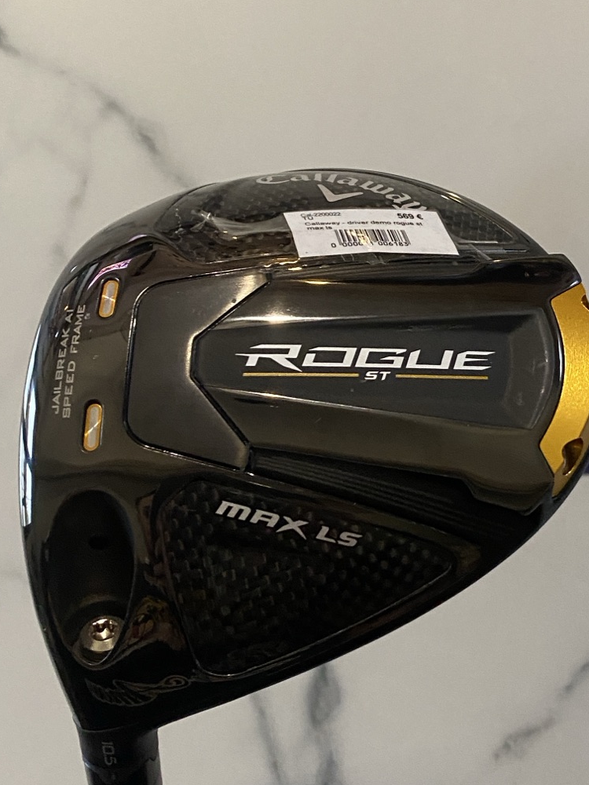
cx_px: 490
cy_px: 280
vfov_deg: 36.5
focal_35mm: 52
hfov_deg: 27.4
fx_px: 1180
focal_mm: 4.25
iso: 400
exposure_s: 1/50
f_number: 1.8
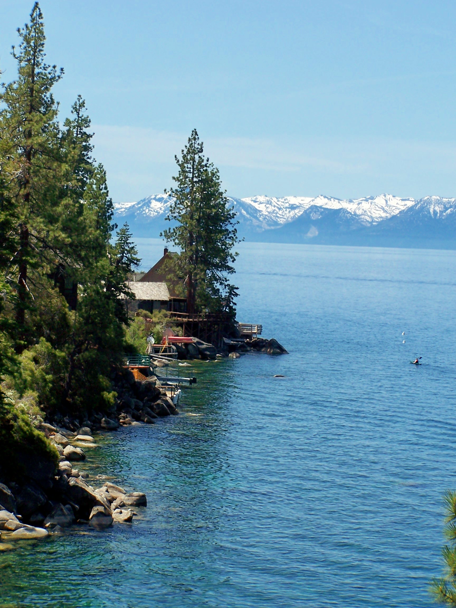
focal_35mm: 117
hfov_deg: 12.7
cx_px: 228
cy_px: 304
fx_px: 2055
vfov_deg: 16.8
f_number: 4.5
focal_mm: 19.4
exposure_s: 1/750
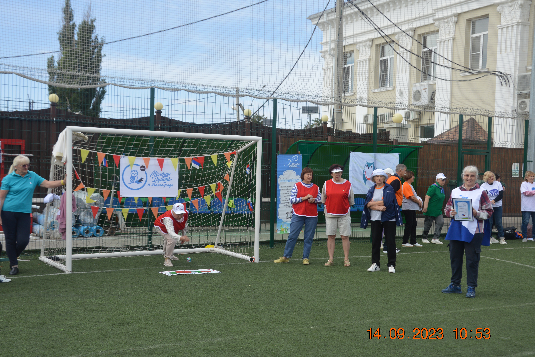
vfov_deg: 29.2
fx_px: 684
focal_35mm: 46
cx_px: 269
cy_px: 179
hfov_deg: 42.7
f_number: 7.1
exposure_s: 1/200
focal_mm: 30
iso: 100
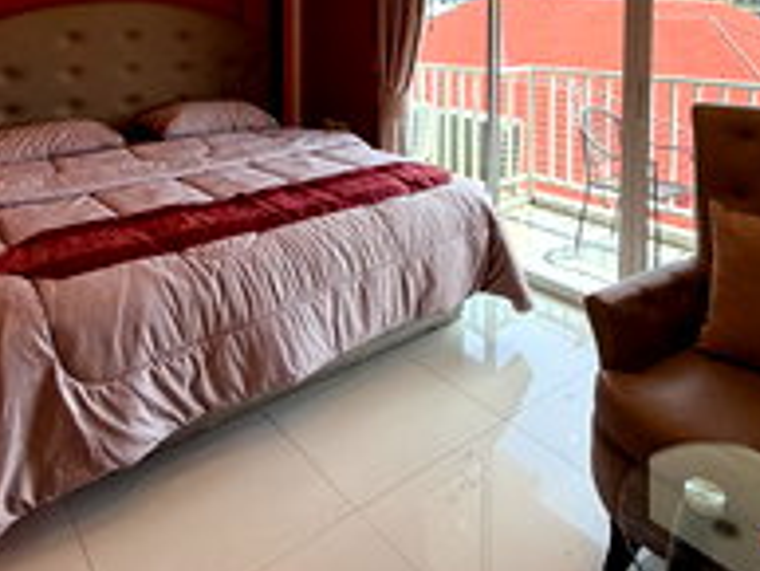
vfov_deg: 43.5
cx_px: 402
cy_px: 43
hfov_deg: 61.6
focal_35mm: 29
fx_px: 637
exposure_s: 1/100
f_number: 2.2
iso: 125
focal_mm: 2.22
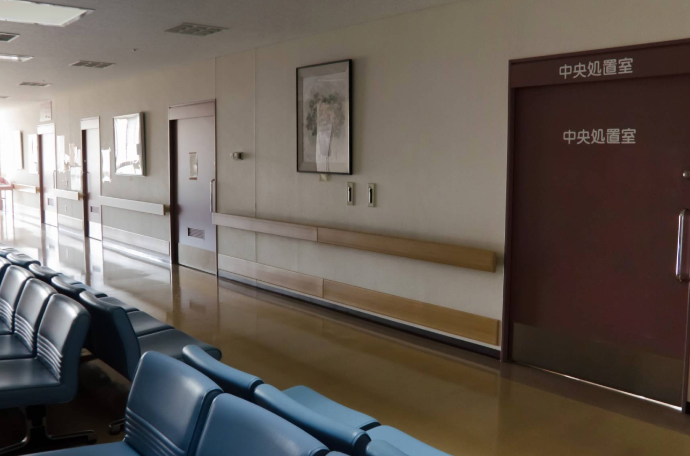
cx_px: 357
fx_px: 669
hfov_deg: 54.5
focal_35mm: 35
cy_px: 217
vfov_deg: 37.7
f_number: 7.1
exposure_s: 1/15
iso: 1600
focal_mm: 20
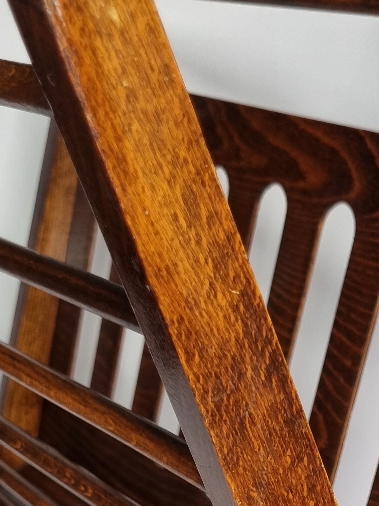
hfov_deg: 21.1
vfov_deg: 26.0
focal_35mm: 69
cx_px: 287
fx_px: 1007
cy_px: 560
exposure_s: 1/100
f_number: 1.8
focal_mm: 5.4
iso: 80
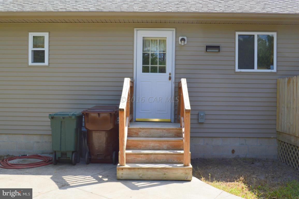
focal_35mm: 39
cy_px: 100
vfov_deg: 34.1
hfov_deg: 49.6
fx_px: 324
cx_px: 150
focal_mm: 26
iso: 400
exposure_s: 1/320
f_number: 10
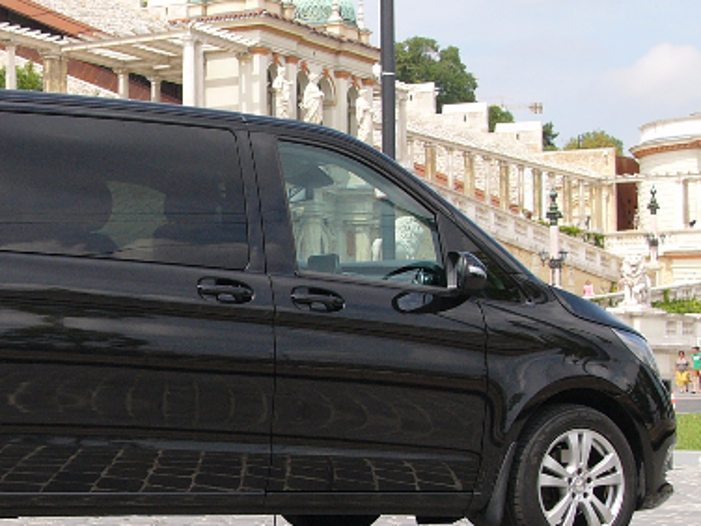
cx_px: 17
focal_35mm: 100
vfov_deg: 14.8
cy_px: 315
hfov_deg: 19.1
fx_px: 2025
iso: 50
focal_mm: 7.8
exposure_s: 1/400
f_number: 4
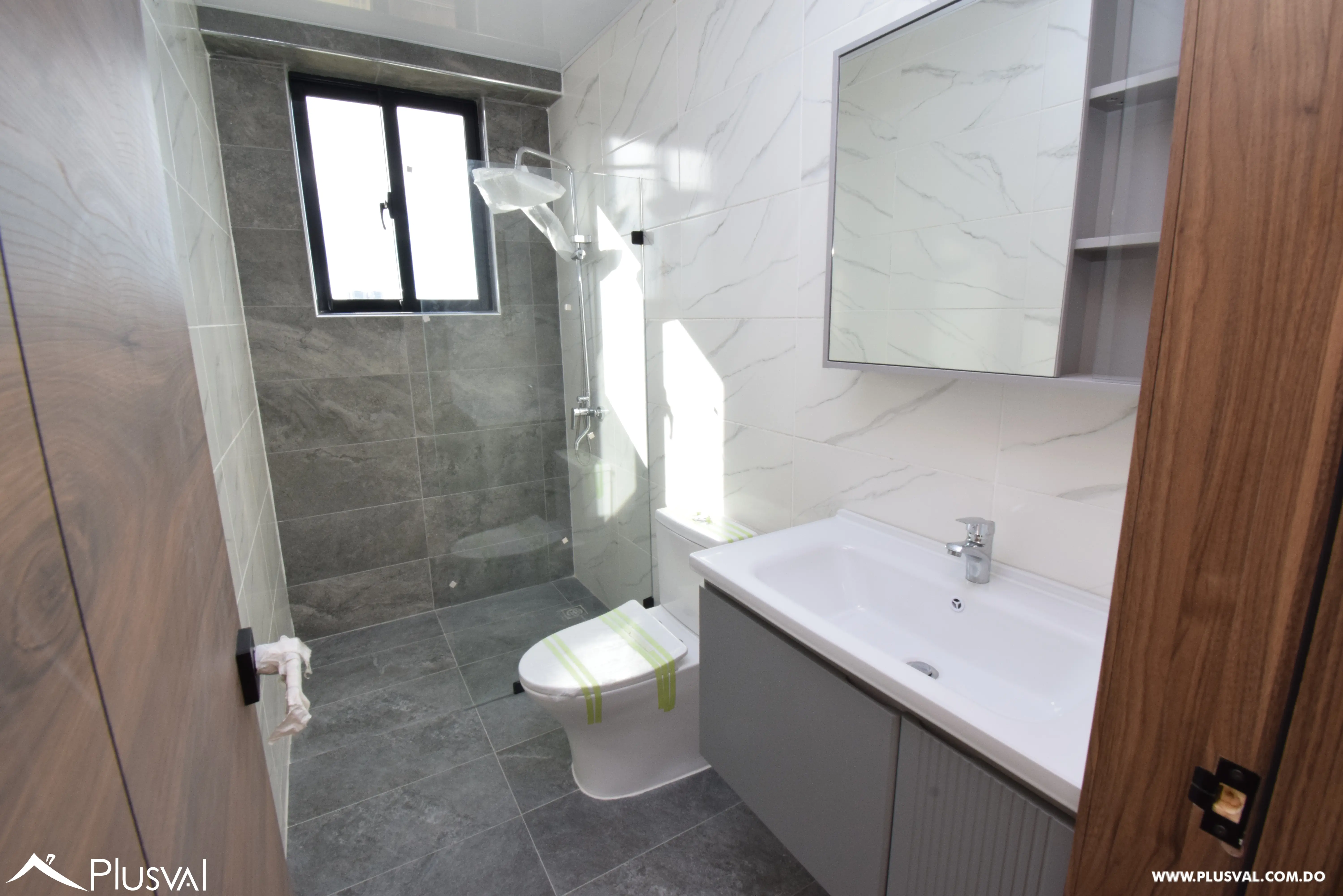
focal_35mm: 15
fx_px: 560
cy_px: 448
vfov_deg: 77.3
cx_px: 672
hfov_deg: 100.4
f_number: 14
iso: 800
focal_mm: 10
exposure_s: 1/100
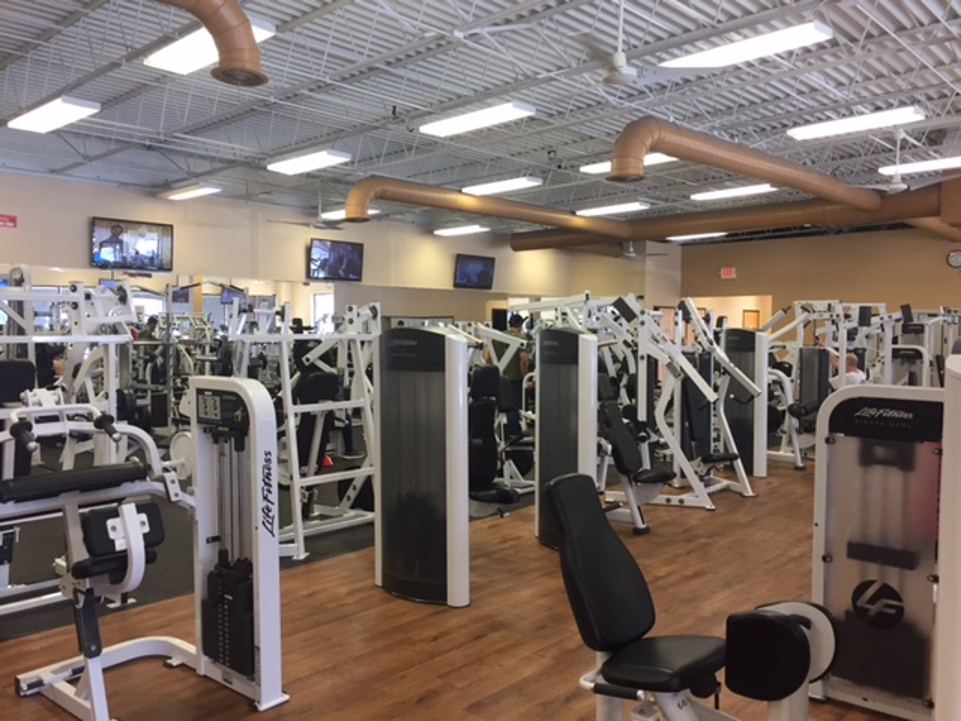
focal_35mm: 29
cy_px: 360
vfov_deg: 48.2
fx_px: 805
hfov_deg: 61.7
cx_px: 480
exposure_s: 1/30
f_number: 2.2
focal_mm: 4.15
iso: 50
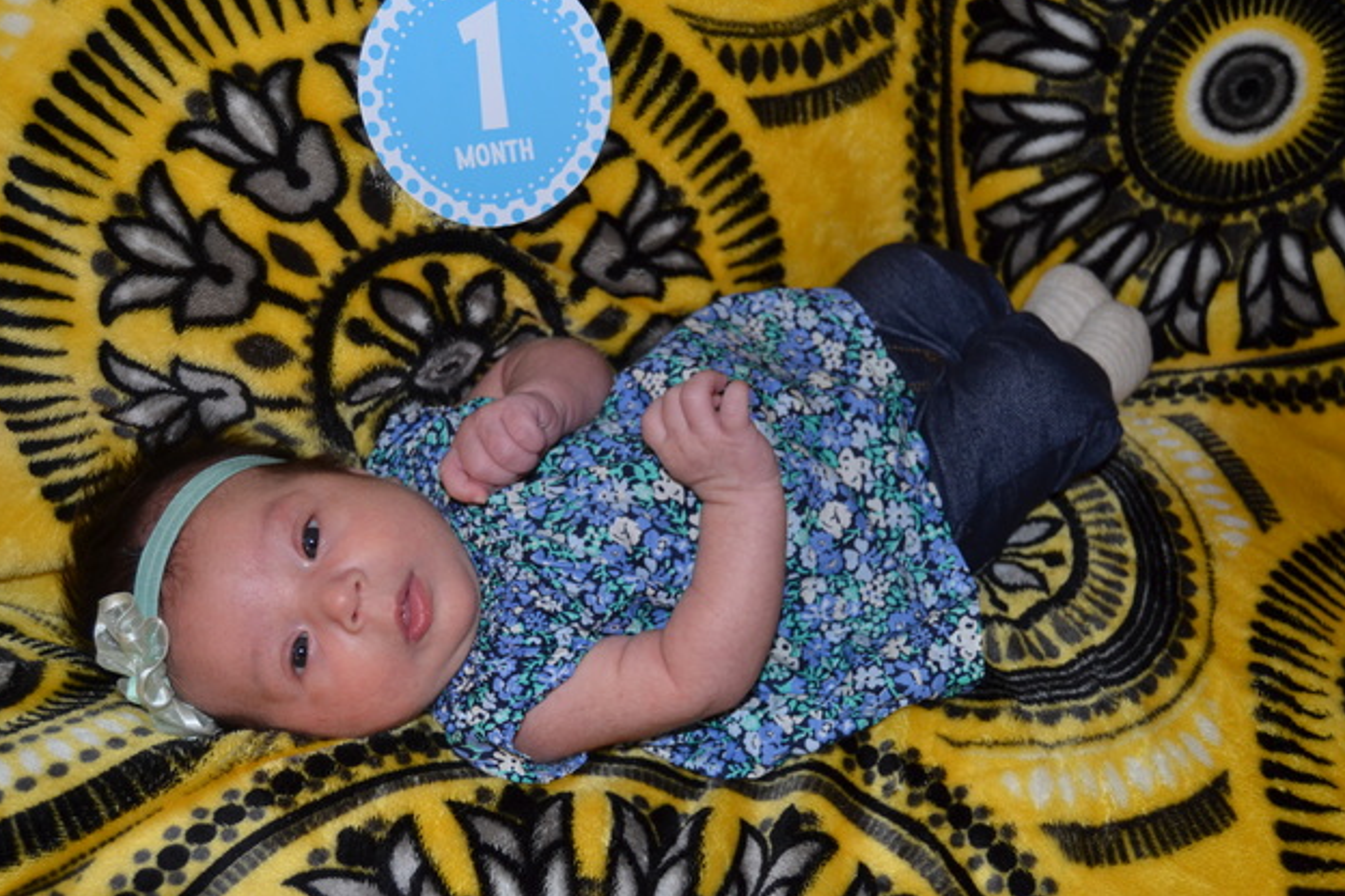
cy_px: 447
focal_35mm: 40
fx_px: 1494
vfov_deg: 33.4
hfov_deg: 48.5
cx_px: 675
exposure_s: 1/60
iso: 800
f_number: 4
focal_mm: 26
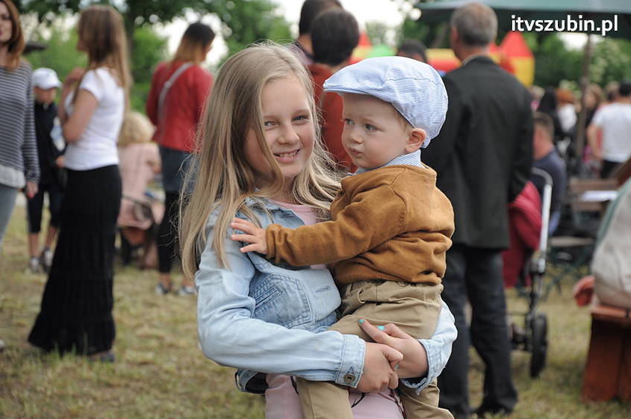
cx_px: 317
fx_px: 2774
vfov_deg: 8.6
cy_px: 210
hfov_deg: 13.0
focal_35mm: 159
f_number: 5.6
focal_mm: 105
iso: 500
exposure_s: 1/320
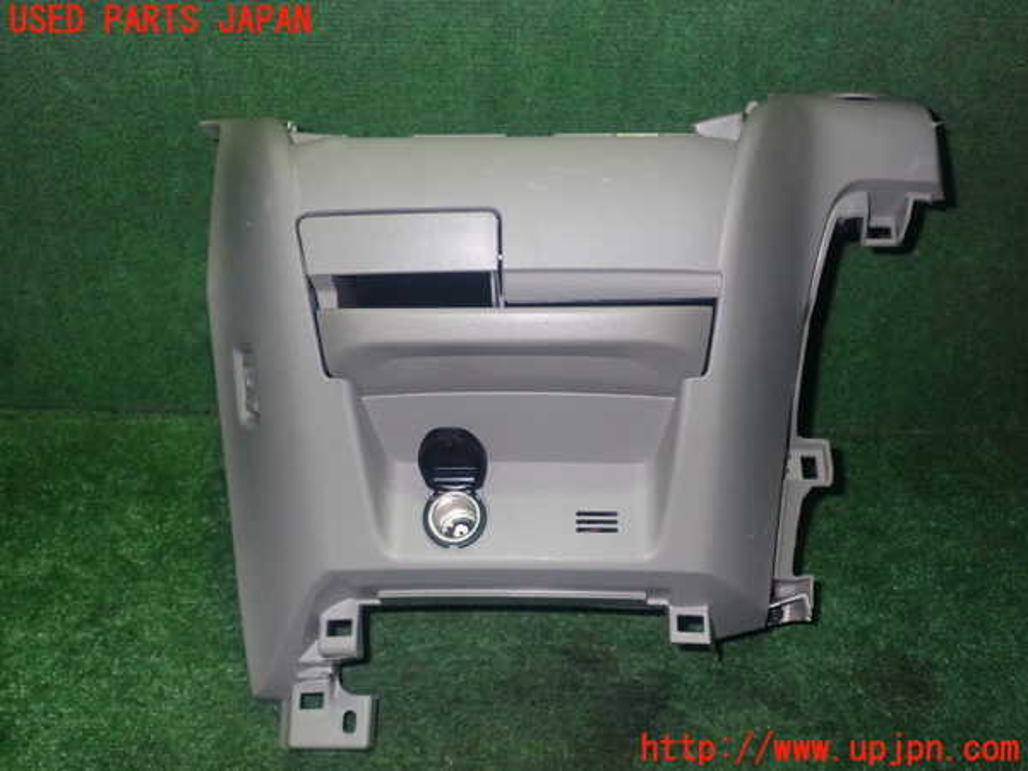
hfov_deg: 51.4
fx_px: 1069
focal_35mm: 36
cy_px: 386
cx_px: 514
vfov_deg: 39.7
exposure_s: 1/40
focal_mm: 6.37
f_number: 7.1
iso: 800
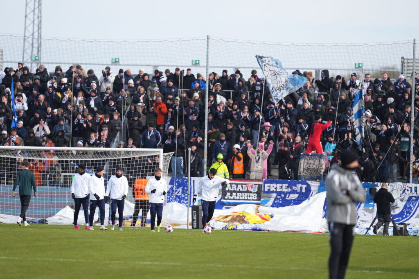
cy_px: 140
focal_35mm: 300
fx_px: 3492
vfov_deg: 4.6
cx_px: 210
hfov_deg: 6.9
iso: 320
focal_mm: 300
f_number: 2.8
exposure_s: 1/2500
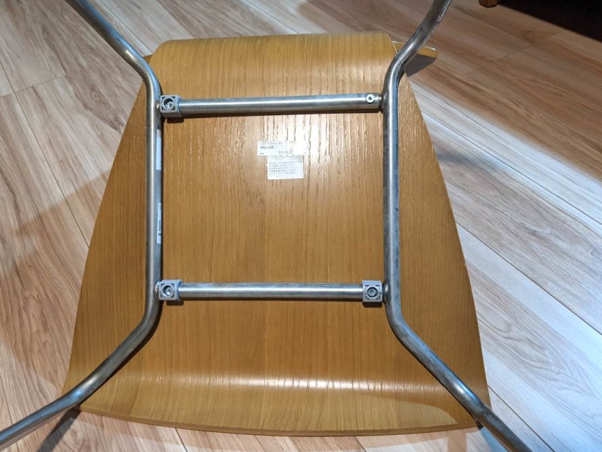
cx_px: 289
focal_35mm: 29
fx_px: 505
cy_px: 228
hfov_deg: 61.6
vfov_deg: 48.3
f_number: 1.8
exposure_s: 1/24.7
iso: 170
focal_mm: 4.44
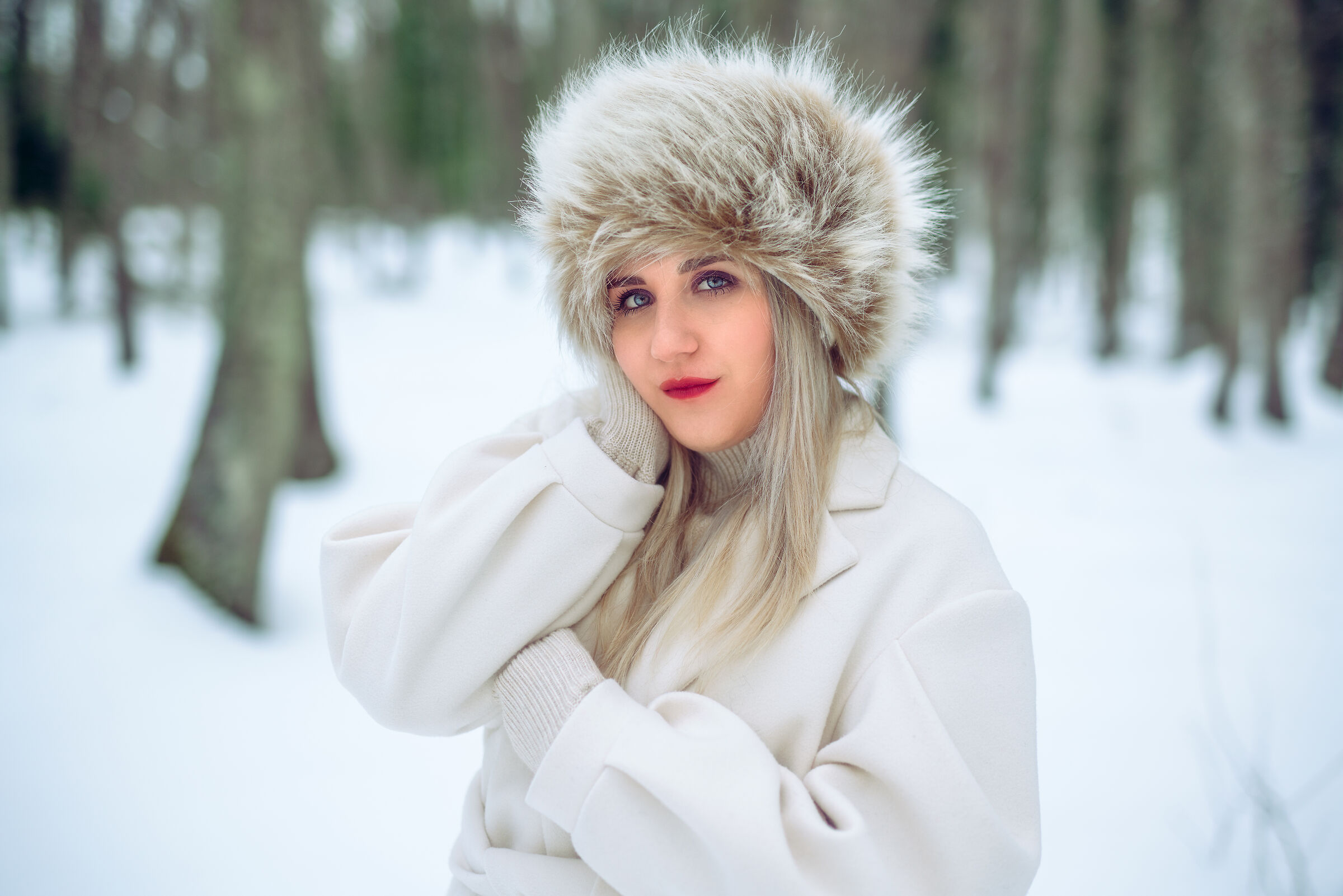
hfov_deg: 39.6
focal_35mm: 50
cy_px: 448
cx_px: 672
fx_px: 1865
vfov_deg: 27.0
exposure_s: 1/1600
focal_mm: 50
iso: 100
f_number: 1.6
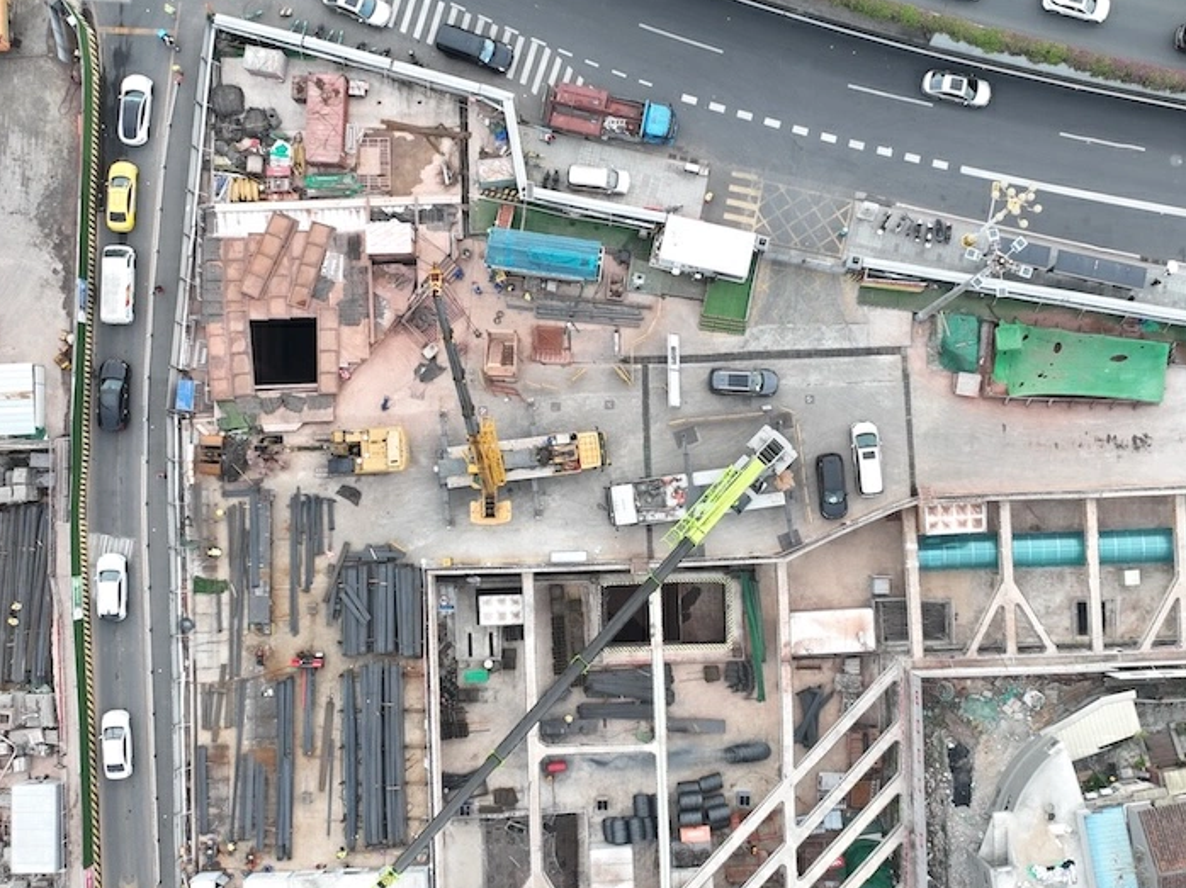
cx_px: 657
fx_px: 1678
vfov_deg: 29.6
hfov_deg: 38.9
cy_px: 487
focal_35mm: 49
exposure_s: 1/240
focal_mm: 12.29
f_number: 2.8
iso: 100
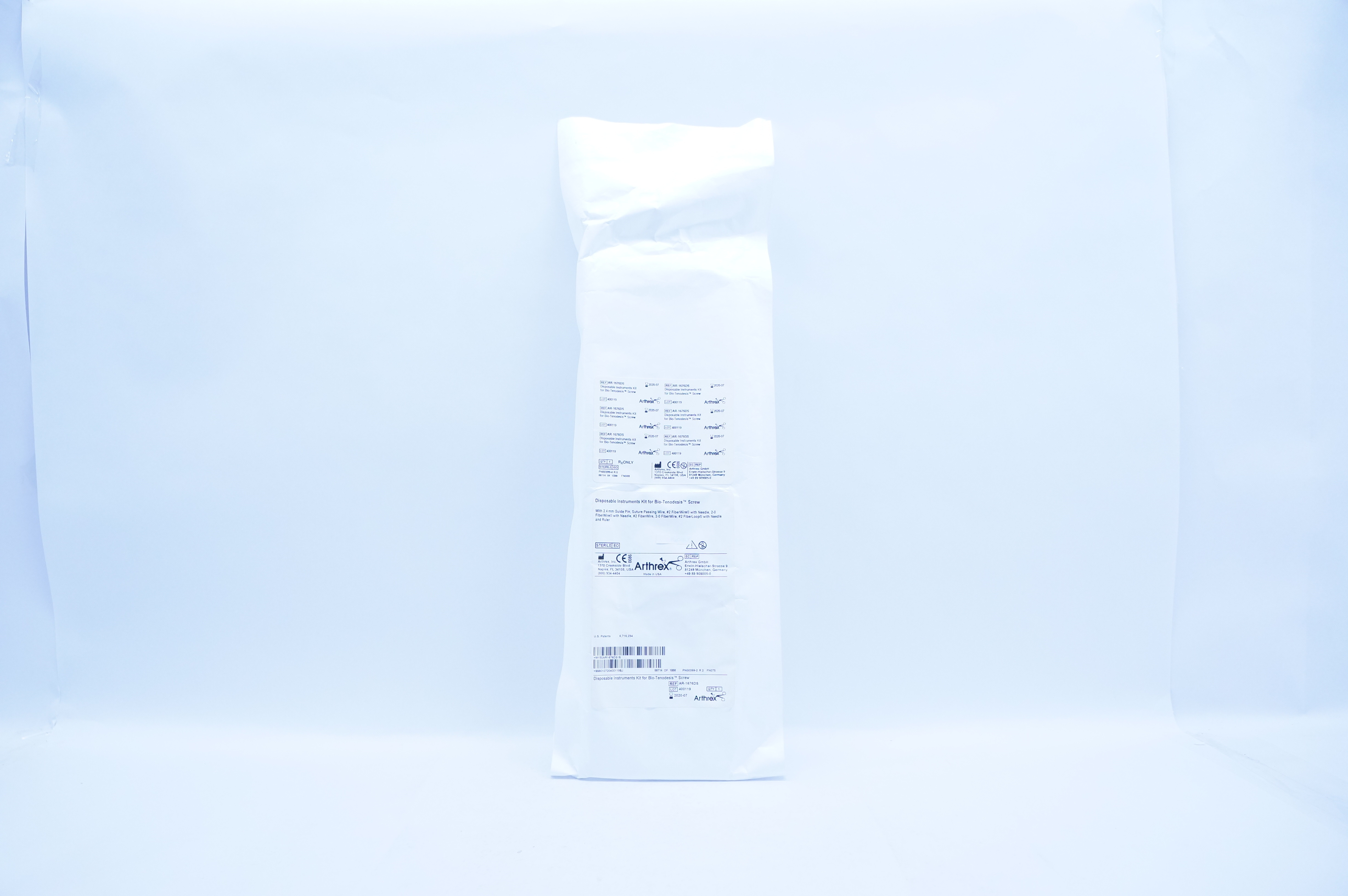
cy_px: 448
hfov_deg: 67.4
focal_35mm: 27
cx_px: 674
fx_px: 1010
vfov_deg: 47.8
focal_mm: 18
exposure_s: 1/200
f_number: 4.5
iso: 800
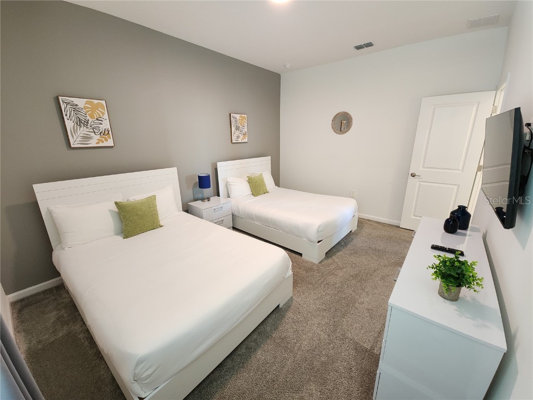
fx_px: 200
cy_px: 200
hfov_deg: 106.2
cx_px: 266
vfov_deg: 89.9
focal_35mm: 13
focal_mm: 2.2
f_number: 2.2
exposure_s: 1/40
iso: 320
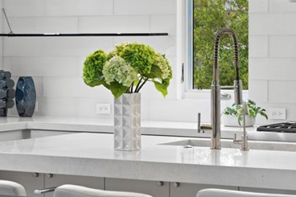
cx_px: 56
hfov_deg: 14.7
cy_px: 57
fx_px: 1142
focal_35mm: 139
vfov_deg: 9.8
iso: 200
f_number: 8
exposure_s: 1/1.25
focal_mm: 50
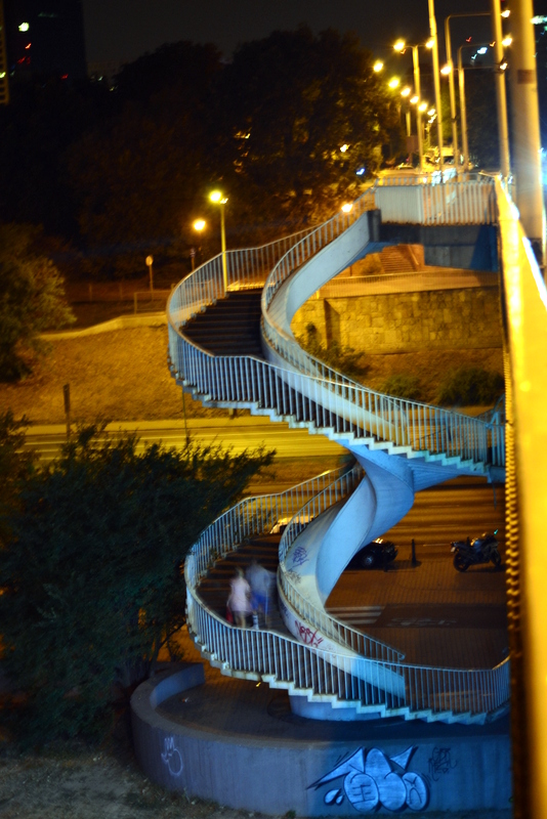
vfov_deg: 24.6
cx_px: 274
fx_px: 1879
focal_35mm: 82
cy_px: 410
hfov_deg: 16.6
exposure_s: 1/1.3
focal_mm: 55
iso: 800
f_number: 4.5
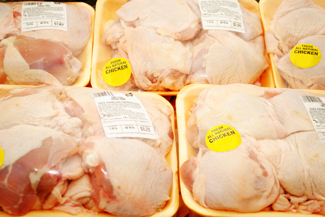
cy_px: 108
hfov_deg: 36.8
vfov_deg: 25.1
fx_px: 488
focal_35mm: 54
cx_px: 162
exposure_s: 1/60
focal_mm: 36
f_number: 5
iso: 200
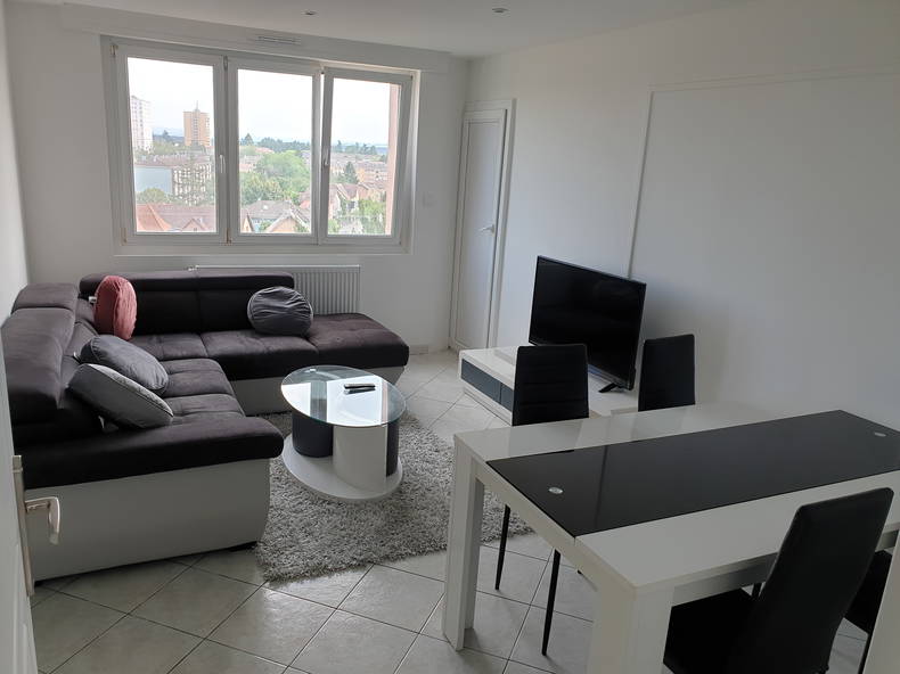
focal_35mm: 26
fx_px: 676
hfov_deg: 67.3
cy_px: 337
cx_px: 450
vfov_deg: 53.0
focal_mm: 4.3
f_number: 2.4
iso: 50
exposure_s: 1/100
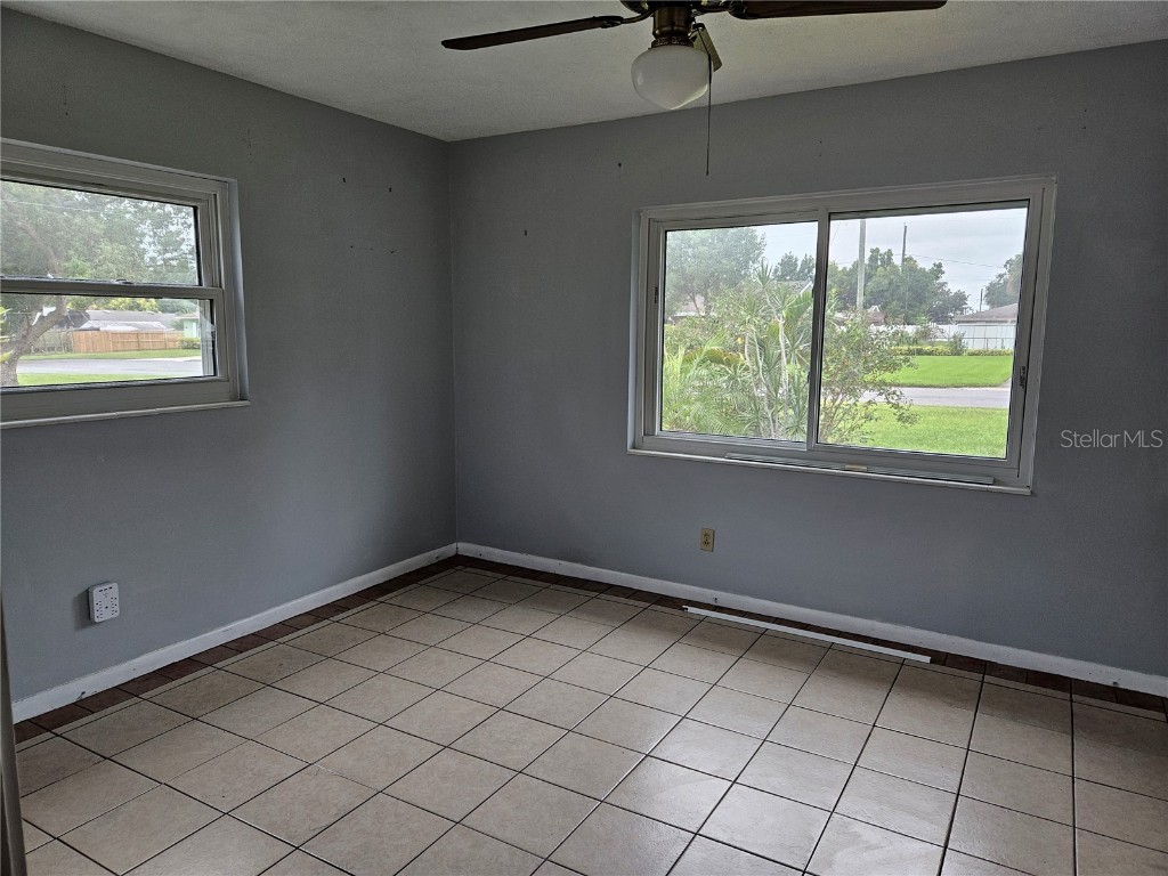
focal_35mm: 23
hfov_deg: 73.9
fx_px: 776
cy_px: 438
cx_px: 584
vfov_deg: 58.9
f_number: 1.8
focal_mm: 5.4
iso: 100
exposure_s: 1/120
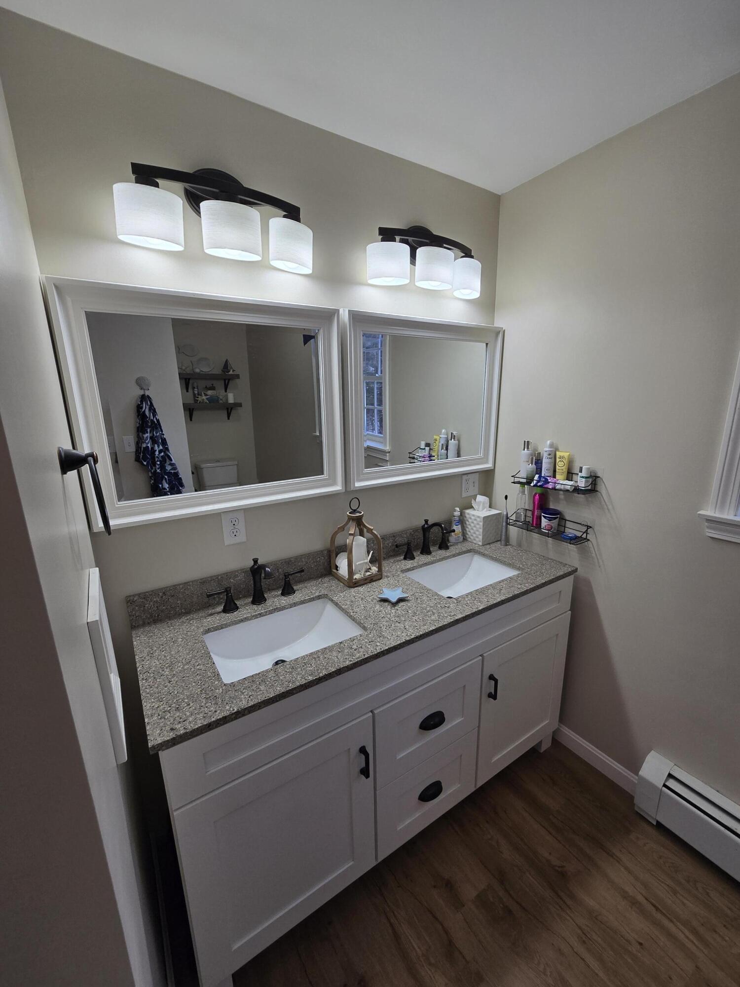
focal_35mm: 13
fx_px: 371
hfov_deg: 89.9
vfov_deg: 106.2
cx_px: 370
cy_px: 494
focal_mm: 2.2
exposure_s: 1/121
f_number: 2.2
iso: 50
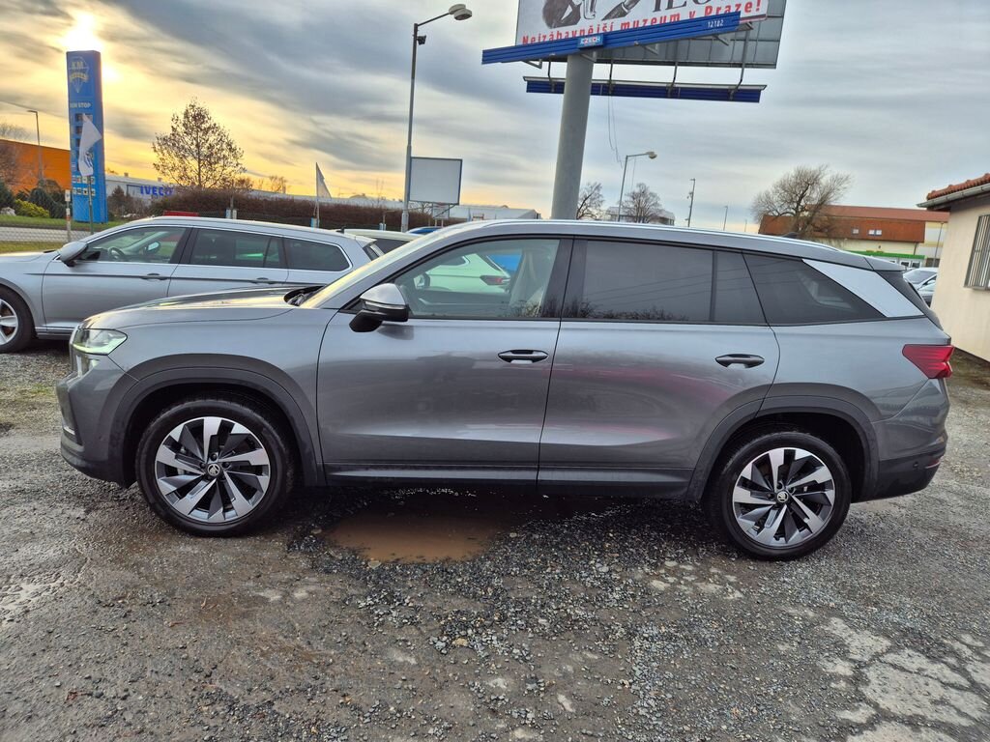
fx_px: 658
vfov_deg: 58.9
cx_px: 495
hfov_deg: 73.9
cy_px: 371
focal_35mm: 23
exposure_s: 1/648
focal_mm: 5.4
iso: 25
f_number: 1.8
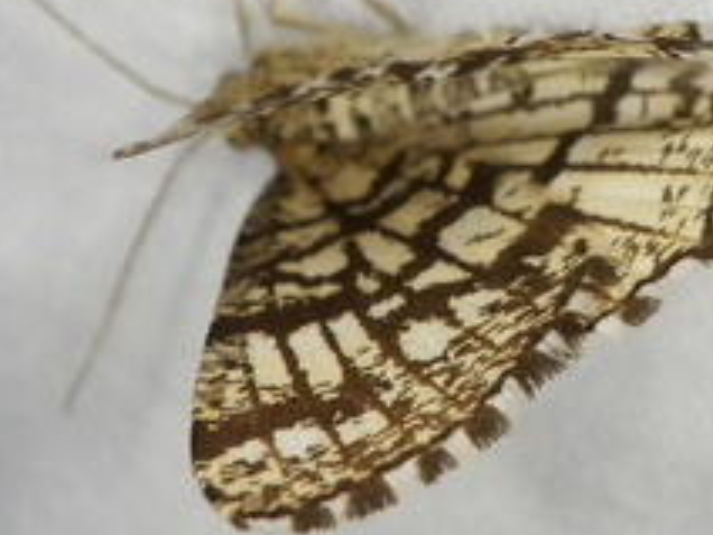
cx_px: 434
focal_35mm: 127
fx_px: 2616
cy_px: 222
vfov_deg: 11.7
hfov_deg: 15.5
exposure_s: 1/800
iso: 250
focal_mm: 6.1
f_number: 4.6
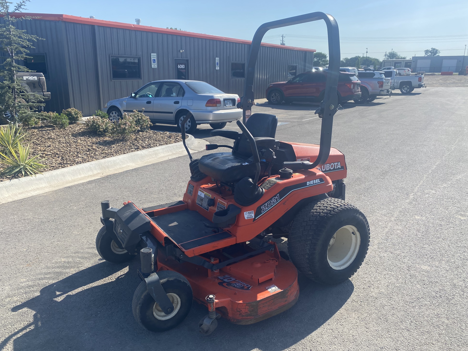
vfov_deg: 51.4
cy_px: 174
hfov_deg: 65.3
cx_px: 234
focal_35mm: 27
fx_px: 365
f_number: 1.8
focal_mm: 4.25
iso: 32
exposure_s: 1/2463
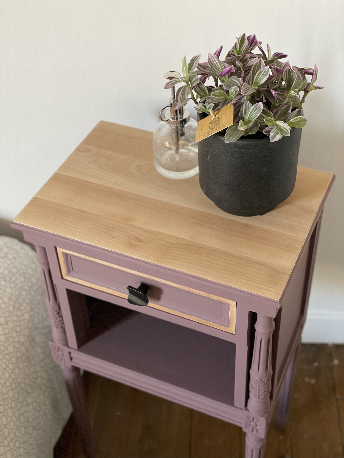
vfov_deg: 36.8
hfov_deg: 28.0
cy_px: 229
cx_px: 172
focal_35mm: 52
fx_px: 689
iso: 500
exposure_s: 1/26
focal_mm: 6
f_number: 2
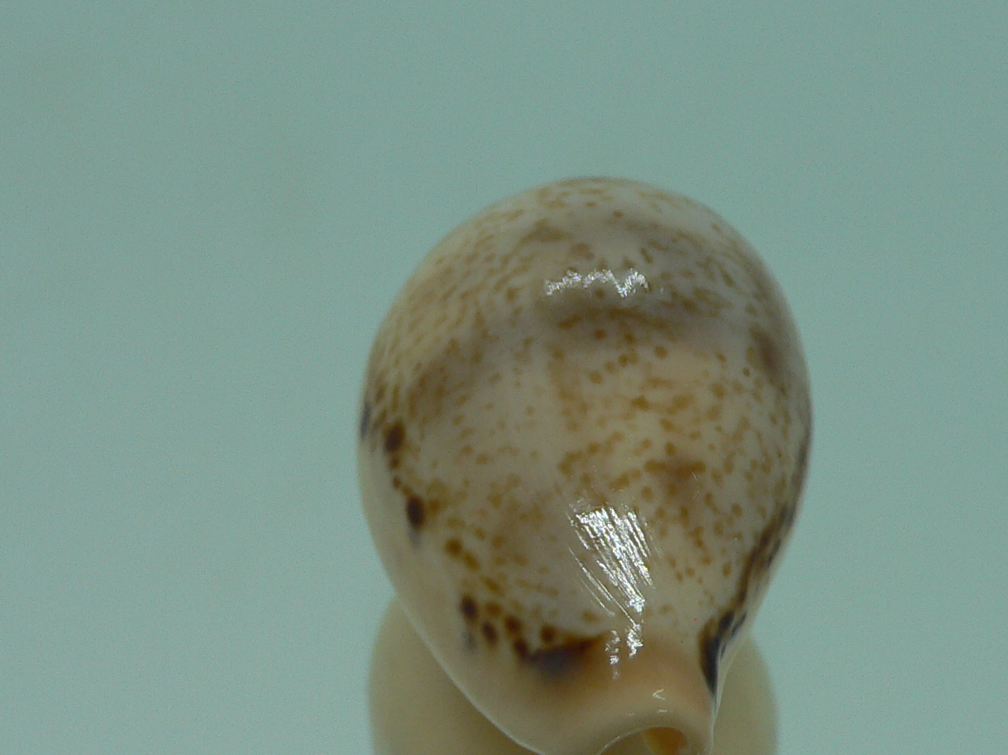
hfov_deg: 33.1
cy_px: 497
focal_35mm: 58
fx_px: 1688
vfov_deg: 25.1
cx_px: 602
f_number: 2.8
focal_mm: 4.6
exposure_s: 1/80
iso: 80
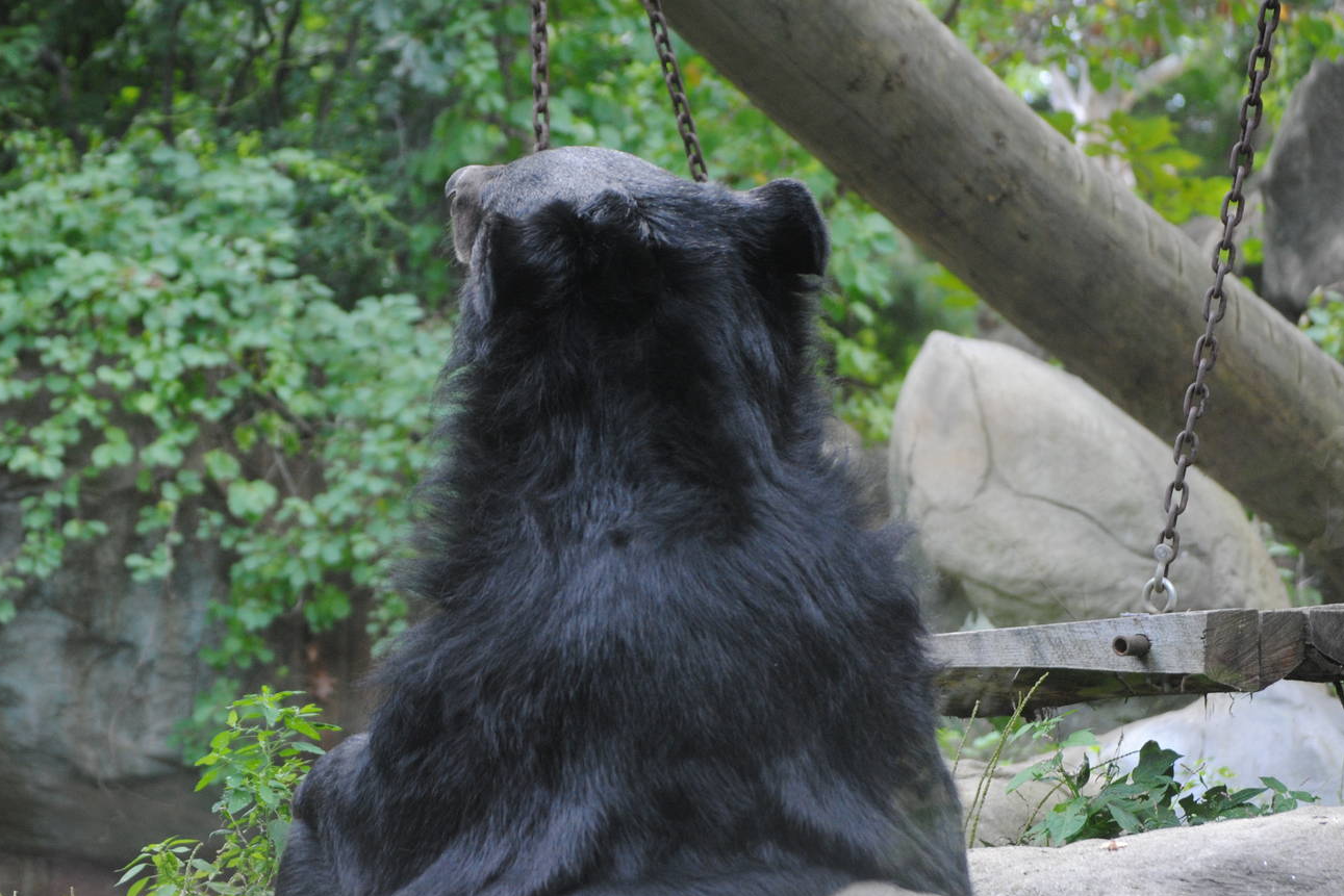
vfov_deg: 9.8
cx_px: 566
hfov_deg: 14.7
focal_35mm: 140
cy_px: 524
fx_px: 5213
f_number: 4.2
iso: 400
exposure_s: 1/80
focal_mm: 75
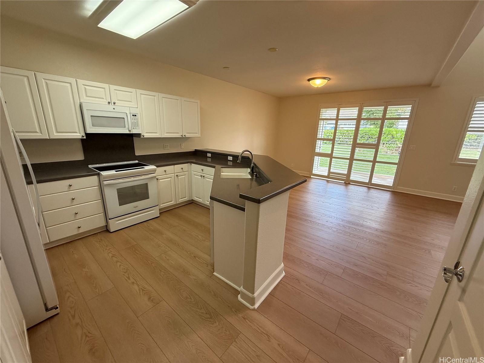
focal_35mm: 14
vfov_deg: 85.7
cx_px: 242
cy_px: 182
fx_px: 196
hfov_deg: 102.1
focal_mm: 2.22
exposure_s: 1/120
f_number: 2.2
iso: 200
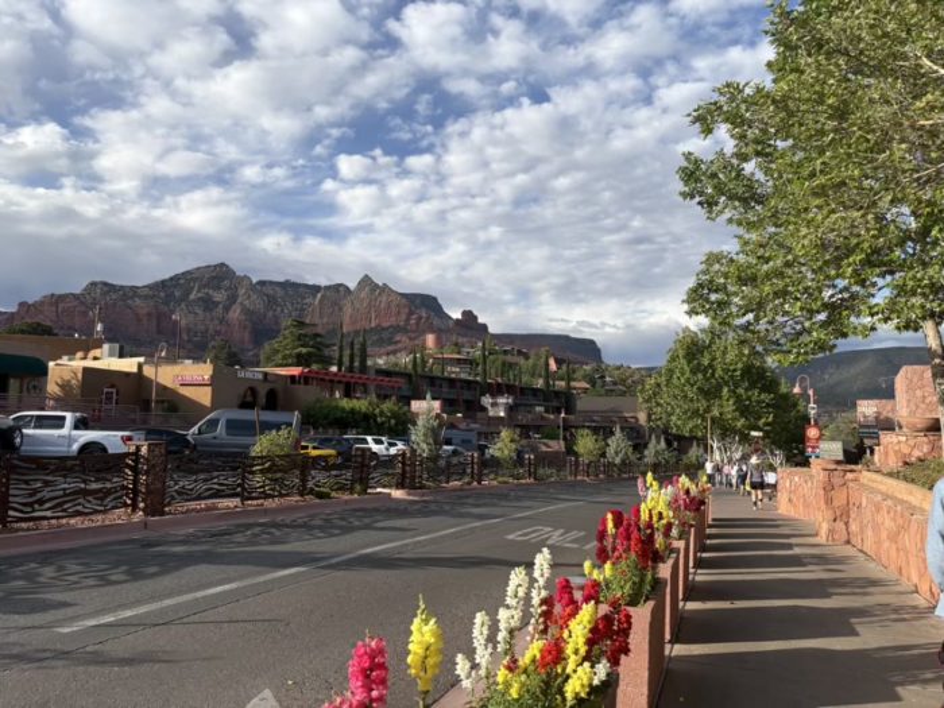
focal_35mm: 26
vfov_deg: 53.1
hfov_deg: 67.3
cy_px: 354
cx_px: 472
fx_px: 709
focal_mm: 5.96
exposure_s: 1/2283
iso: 50
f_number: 1.6
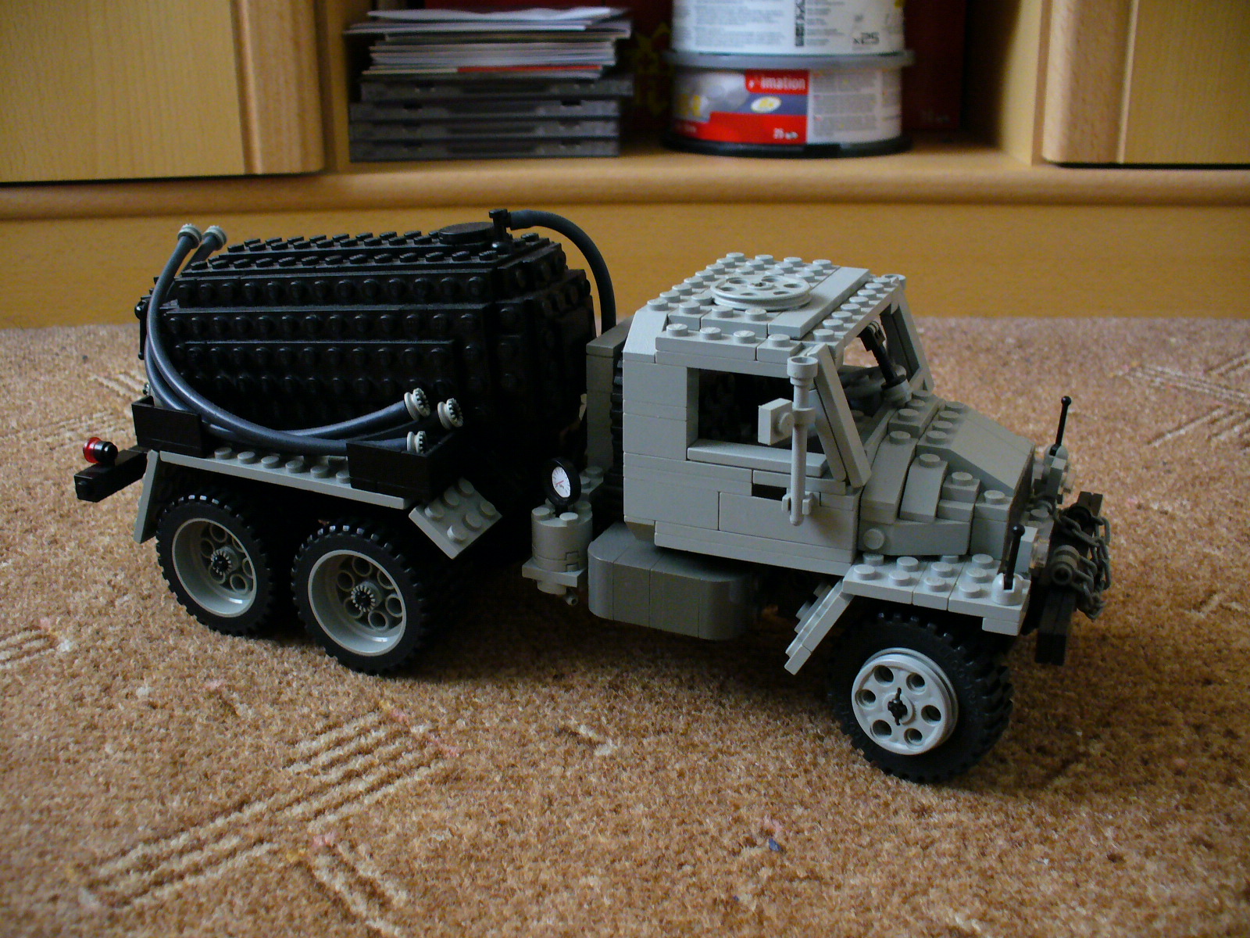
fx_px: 1336
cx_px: 625
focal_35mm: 37
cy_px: 469
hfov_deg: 50.1
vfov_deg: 38.7
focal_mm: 6.1
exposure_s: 1/30
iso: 200
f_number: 2.8
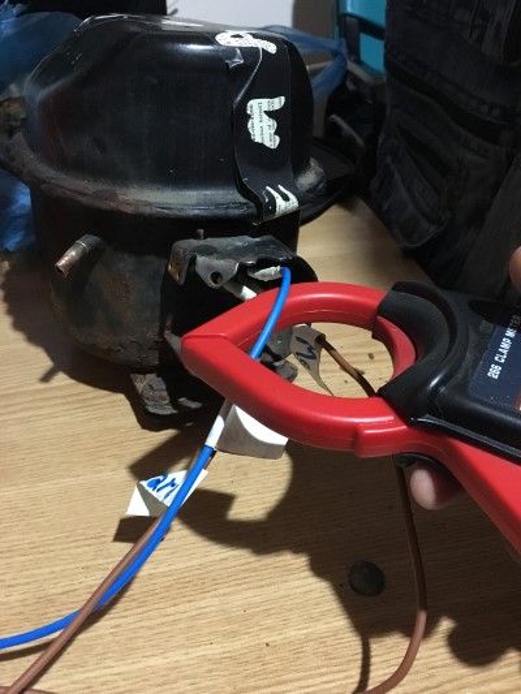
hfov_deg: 48.2
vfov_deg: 61.6
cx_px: 260
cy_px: 347
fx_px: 582
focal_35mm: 29
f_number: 2.2
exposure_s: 1/17
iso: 320
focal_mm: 4.15
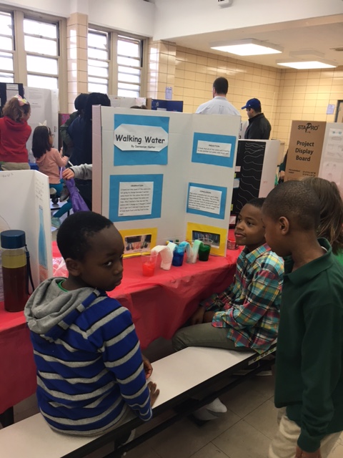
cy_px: 229
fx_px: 383
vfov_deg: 61.7
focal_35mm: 29
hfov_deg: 48.2
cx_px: 172
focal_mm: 4.15
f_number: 2.2
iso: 32
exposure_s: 1/30
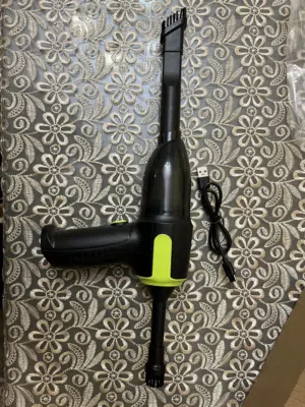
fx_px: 305
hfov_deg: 53.1
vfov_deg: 67.3
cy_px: 204
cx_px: 152
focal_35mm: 26
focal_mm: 5.7
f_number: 1.5
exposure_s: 1/50
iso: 250
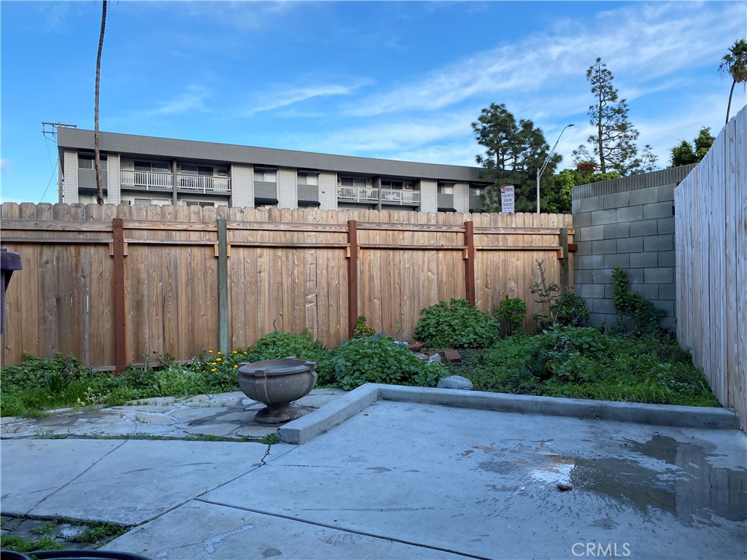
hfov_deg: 67.3
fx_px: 561
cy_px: 280
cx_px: 374
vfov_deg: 53.1
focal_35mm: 26
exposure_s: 1/974
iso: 32
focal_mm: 4.25
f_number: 1.8
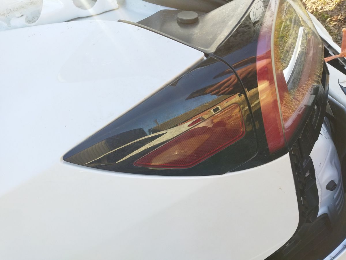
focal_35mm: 27
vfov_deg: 51.4
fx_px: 270
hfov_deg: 65.3
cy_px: 130
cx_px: 173
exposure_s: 1/376
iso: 99
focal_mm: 4.71
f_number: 1.79
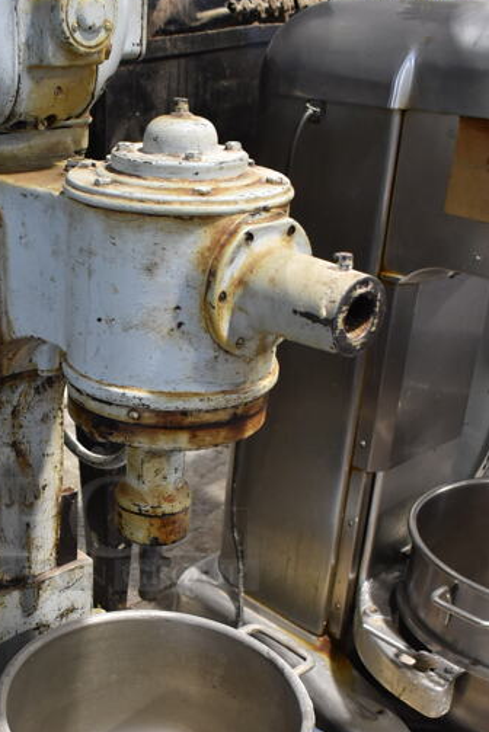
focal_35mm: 49
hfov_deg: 27.0
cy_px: 514
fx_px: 997
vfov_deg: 39.6
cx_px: 98
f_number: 3.5
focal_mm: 18
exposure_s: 1/30
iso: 800
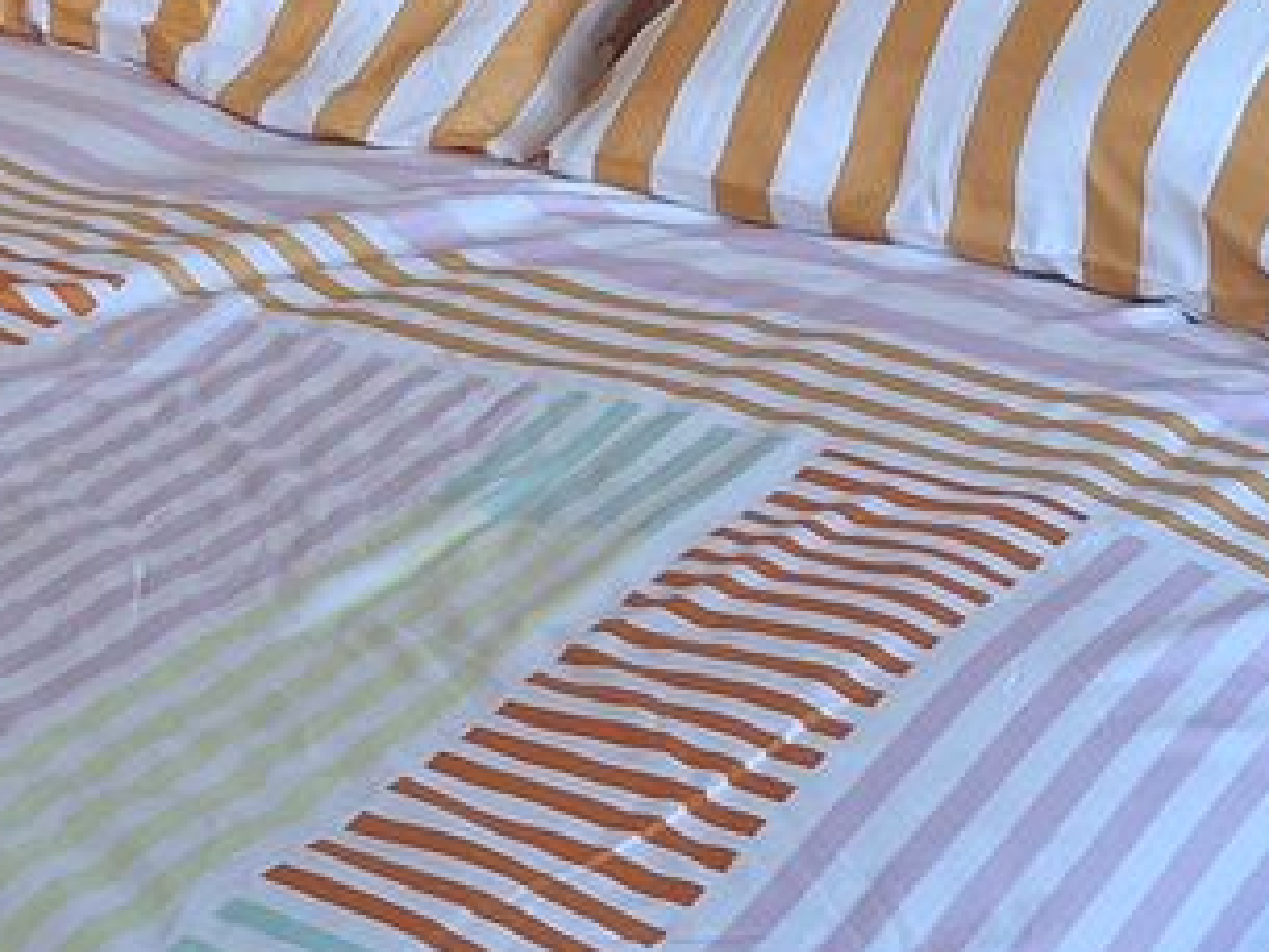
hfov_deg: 16.6
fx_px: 4328
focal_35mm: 118
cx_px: 399
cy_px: -470
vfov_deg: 12.0
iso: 200
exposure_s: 1/100
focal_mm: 4.69
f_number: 1.8
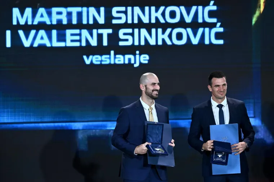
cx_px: 137
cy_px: 91
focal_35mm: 200
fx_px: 1520
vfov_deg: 6.8
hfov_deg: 10.3
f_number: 4
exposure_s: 1/640
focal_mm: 200
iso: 2000
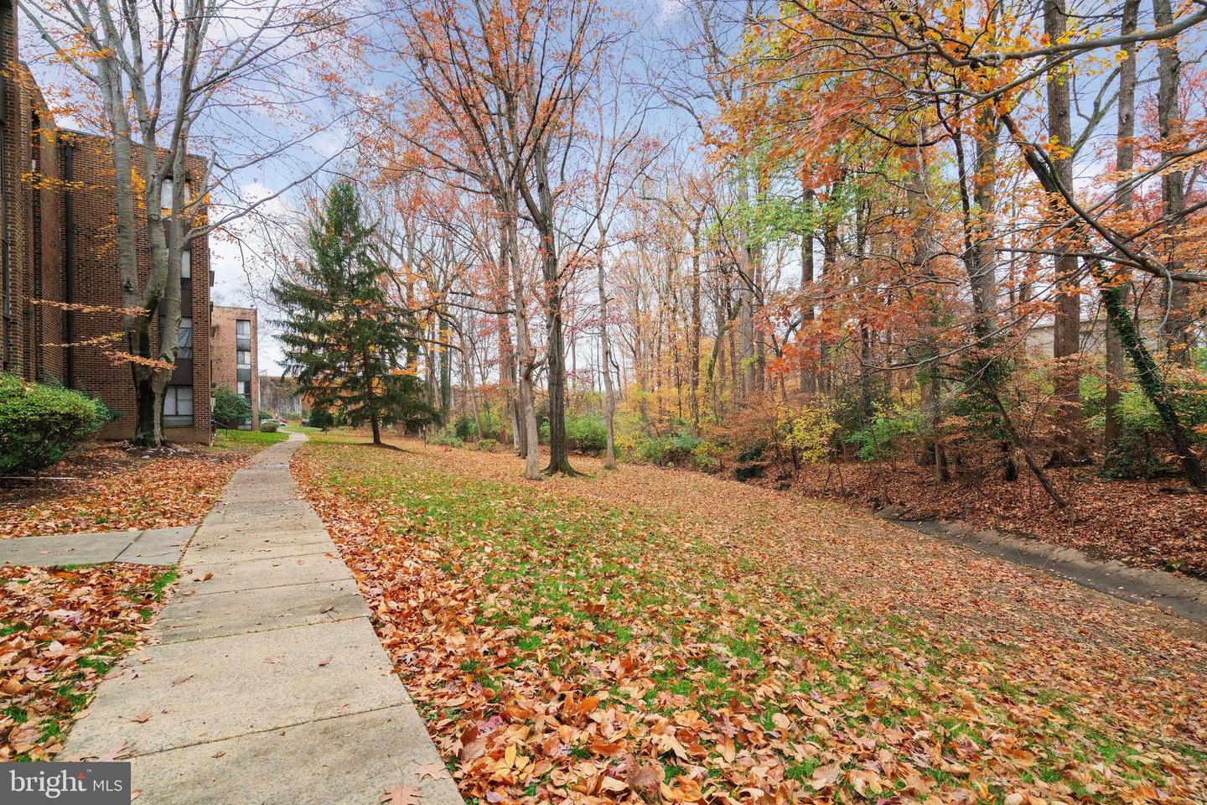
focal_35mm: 17
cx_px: 604
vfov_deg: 70.4
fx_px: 570
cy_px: 402
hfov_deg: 93.3
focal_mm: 17
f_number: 8
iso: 1250
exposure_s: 1/250
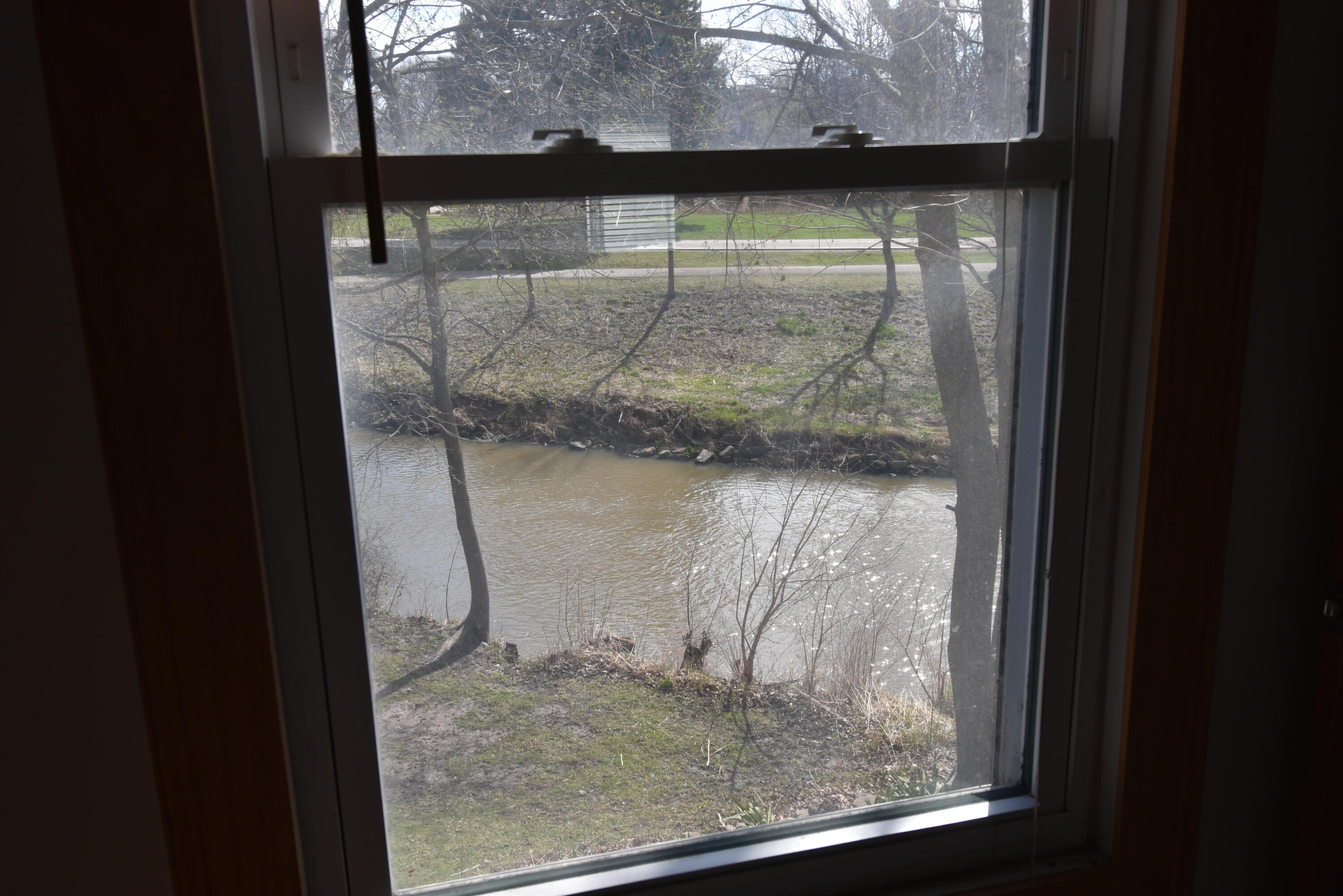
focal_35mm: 30
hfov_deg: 61.9
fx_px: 1119
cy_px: 448
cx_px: 672
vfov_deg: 43.6
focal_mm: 20
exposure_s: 1/250
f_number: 8
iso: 200
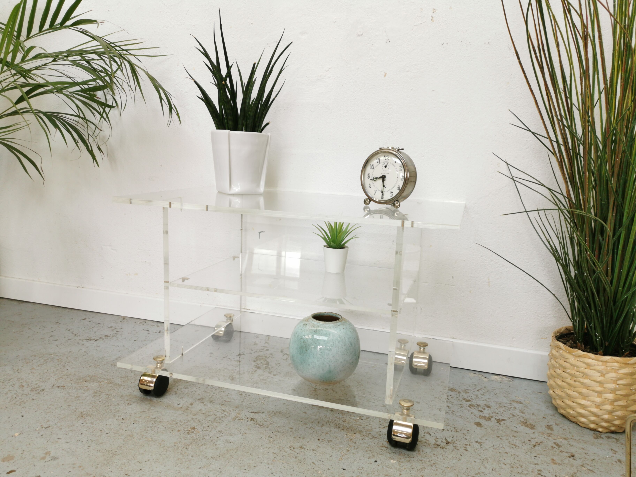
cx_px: 318
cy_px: 238
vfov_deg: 51.4
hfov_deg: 65.3
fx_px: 496
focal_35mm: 27
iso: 50
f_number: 1.8
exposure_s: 1/145
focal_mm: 5.58
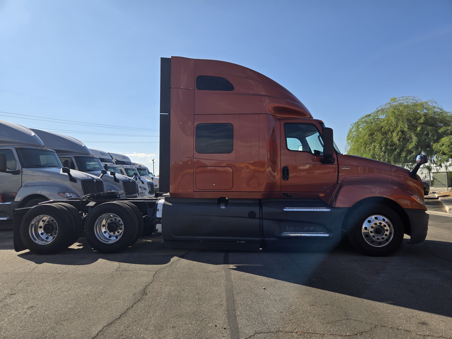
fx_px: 300
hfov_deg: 73.9
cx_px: 226
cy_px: 170
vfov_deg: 58.9
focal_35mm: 23
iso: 25
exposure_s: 1/1601
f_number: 1.8
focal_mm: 5.4
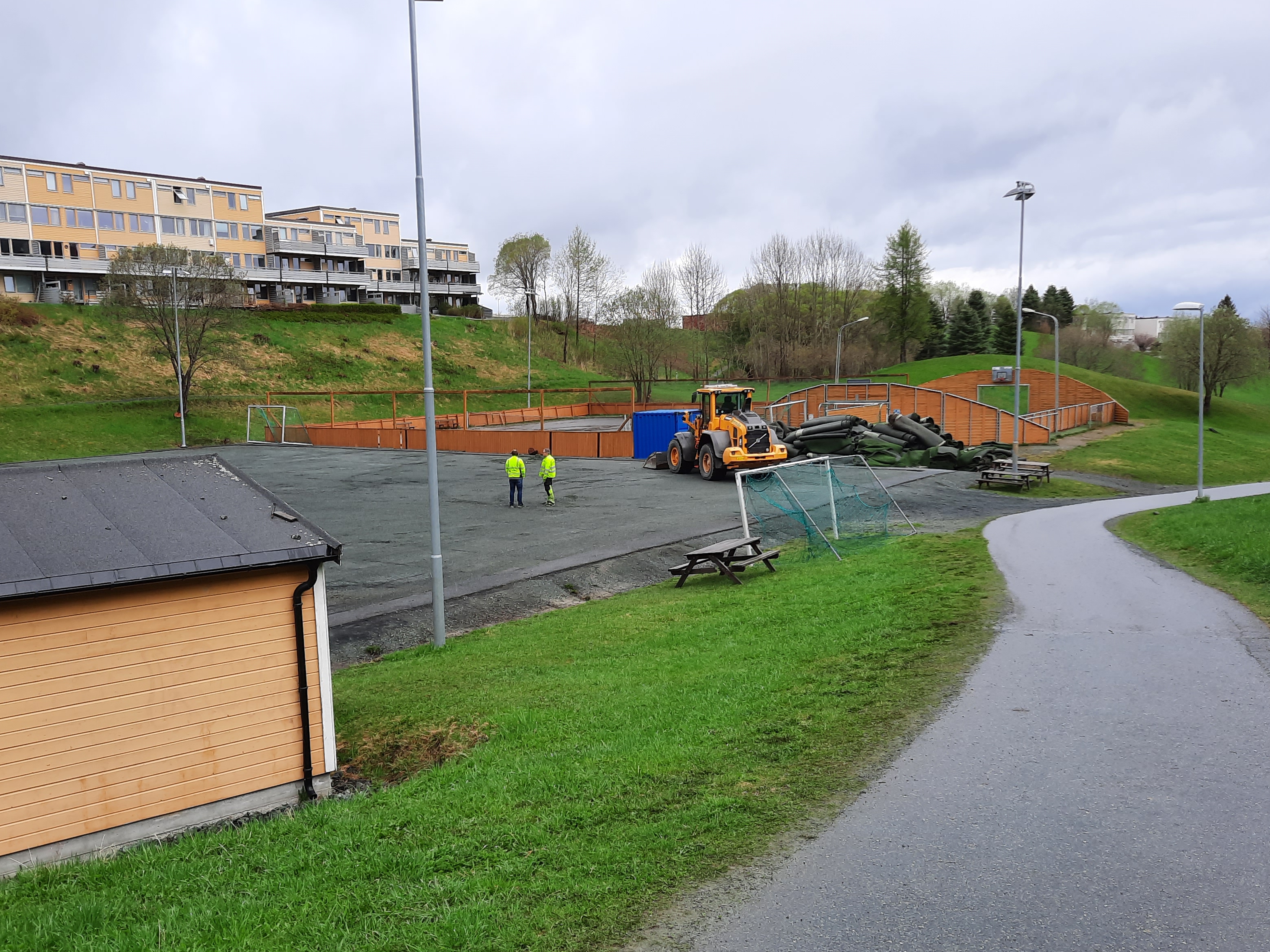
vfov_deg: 44.1
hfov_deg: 56.8
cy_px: 539
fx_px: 1174
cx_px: 592
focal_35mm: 32
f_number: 2
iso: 32
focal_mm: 4.6
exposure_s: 1/411
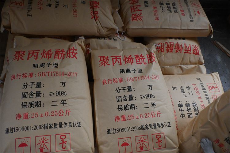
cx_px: 115
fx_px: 201
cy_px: 76
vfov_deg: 41.7
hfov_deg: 59.5
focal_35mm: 32
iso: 3200
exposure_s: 1/80
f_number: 4
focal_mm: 21
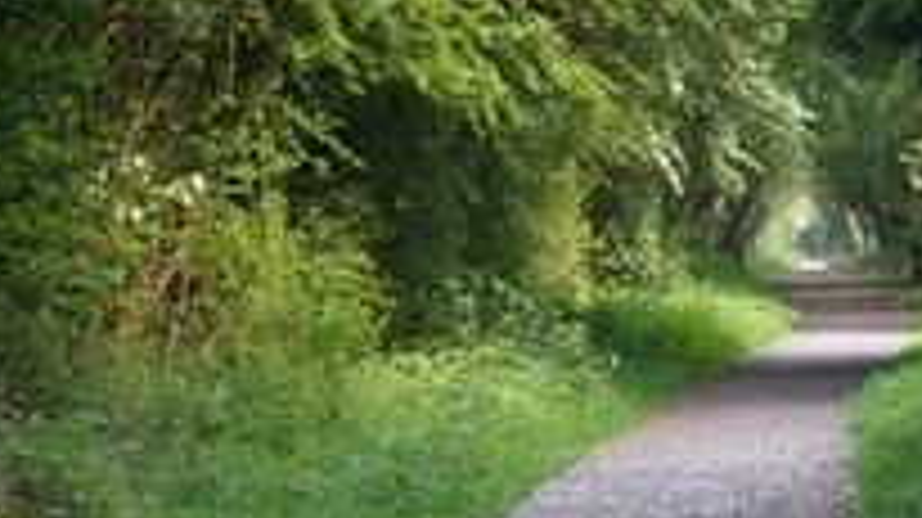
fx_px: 4495
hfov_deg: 11.7
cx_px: 720
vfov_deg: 6.6
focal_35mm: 184
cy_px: 164
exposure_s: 1/90
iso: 200
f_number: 6.7
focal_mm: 50
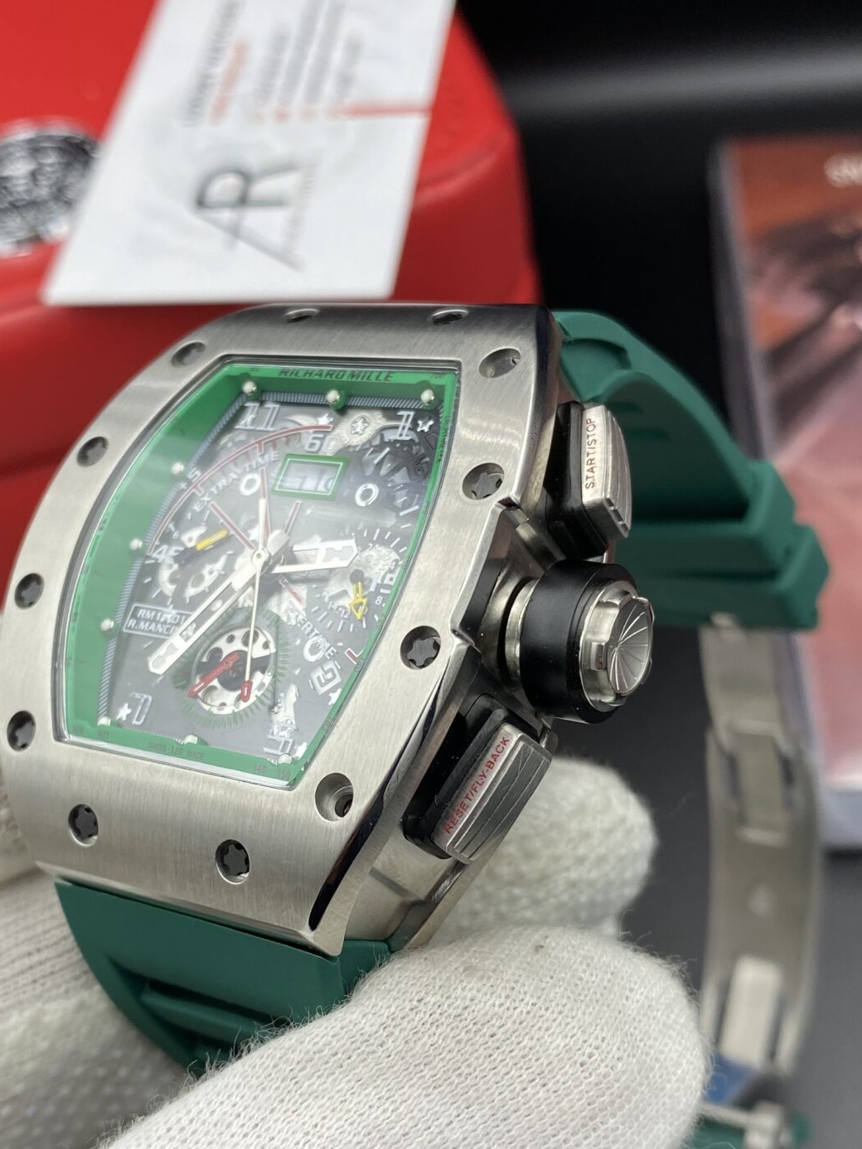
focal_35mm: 48
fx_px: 1594
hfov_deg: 30.2
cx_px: 341
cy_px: 712
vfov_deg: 39.4
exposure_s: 1/341
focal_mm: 4.25
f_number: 1.8
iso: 32
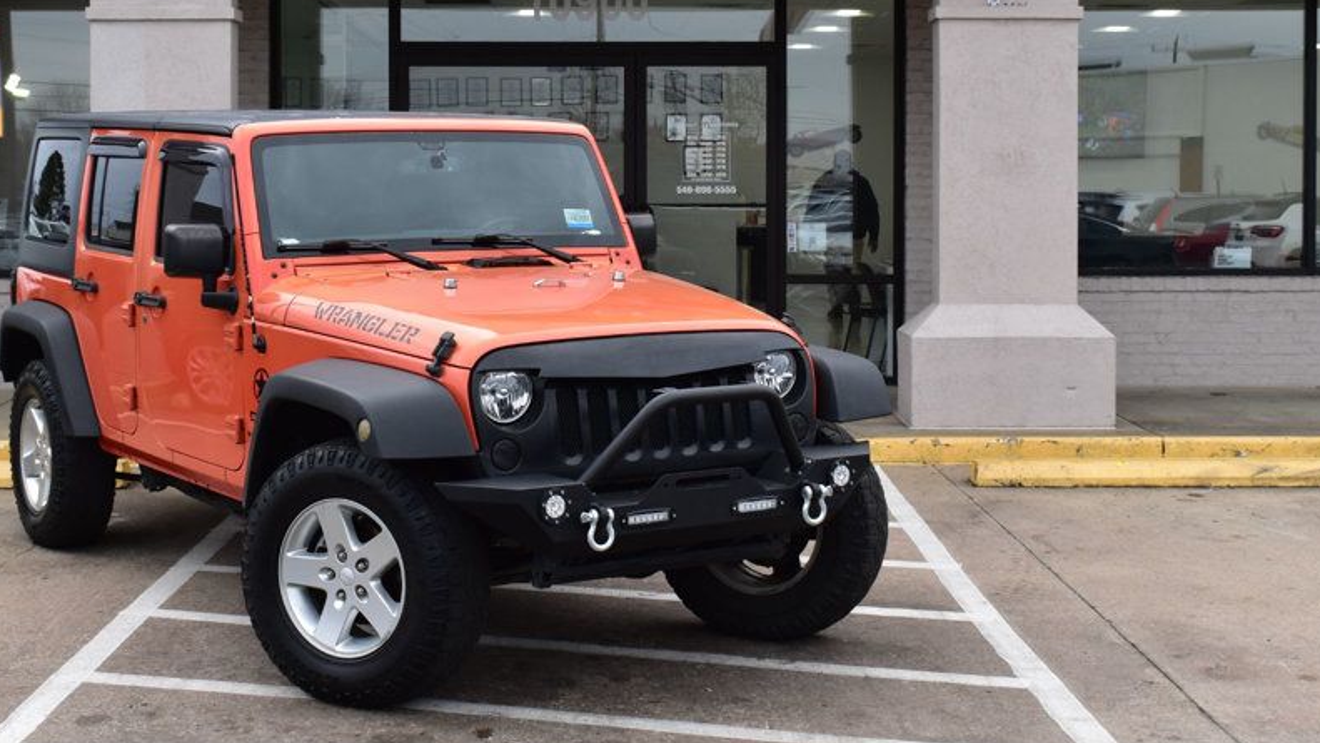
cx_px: 596
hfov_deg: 34.3
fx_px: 2135
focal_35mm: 61
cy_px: 260
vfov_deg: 19.7
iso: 400
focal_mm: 30
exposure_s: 1/100
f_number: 9
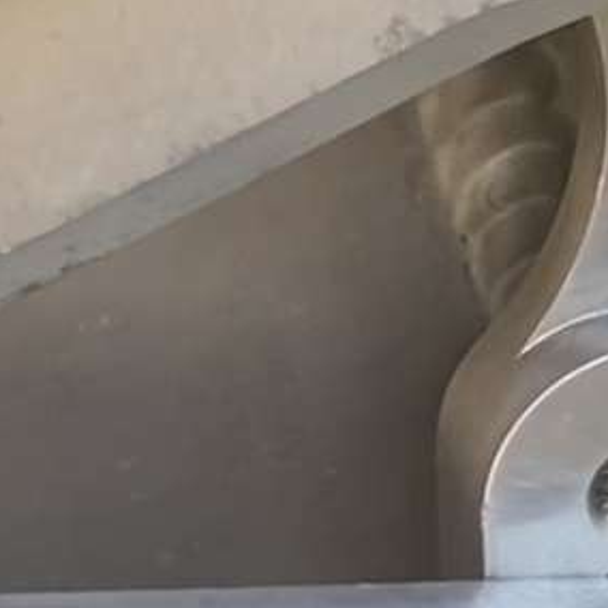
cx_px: 1826
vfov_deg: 10.4
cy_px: -353
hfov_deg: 8.8
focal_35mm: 162
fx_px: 3219
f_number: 1.8
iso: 32
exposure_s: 1/137
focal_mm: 4.25
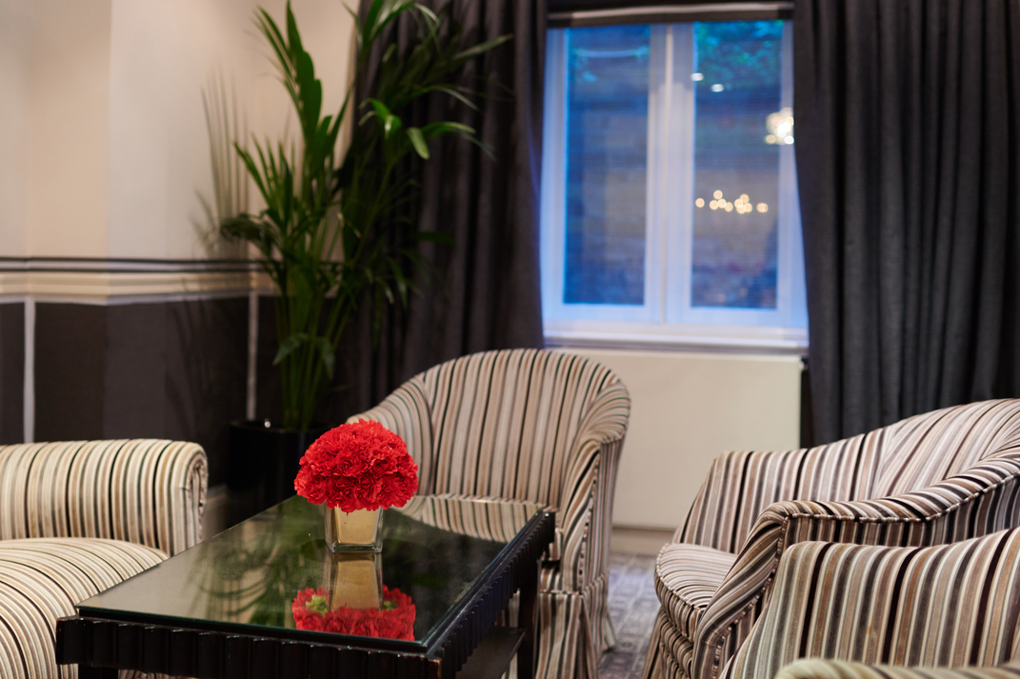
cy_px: 266
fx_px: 1388
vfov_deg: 27.4
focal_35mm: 49
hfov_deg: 39.8
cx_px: 323
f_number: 2.2
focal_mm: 35
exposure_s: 1/50
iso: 800
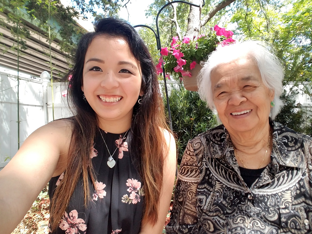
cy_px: 117
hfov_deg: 79.0
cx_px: 156
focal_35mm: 21
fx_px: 189
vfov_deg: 63.4
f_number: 1.7
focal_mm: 2.1
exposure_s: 1/282
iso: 50
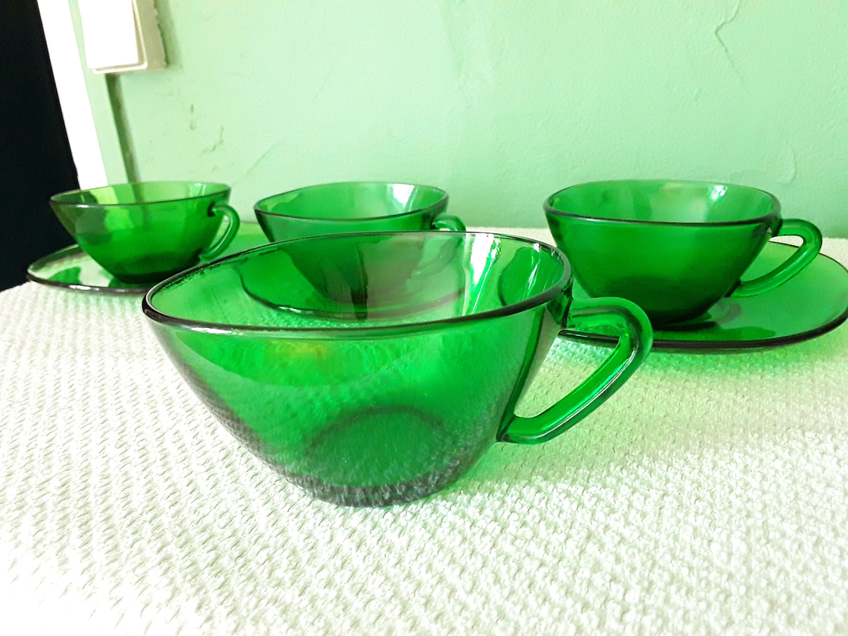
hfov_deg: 65.3
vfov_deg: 51.4
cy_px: 318
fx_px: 661
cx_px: 424
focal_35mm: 27
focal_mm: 2.91
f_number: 1.9
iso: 400
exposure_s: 1/17
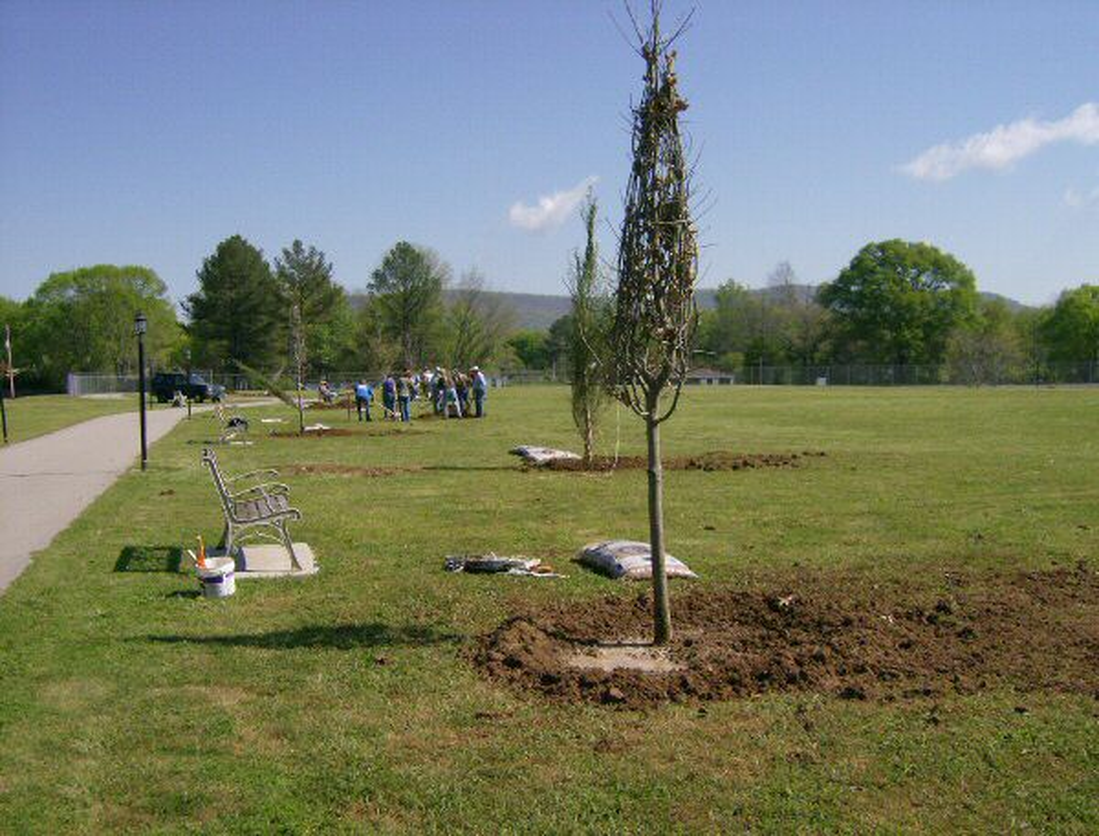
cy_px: 418
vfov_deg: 40.0
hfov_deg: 51.1
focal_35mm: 36
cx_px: 550
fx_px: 1148
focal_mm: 6
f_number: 4.7
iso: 100
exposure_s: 1/858
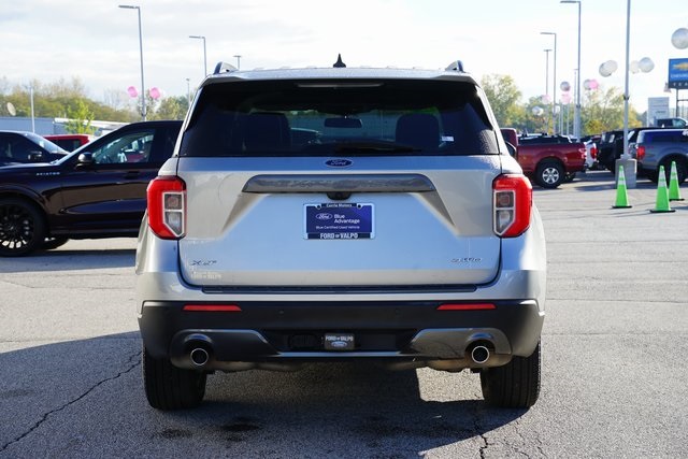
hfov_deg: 29.2
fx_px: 1319
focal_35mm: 69
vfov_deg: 19.7
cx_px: 344
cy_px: 230
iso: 100
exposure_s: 1/100
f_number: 9
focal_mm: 69
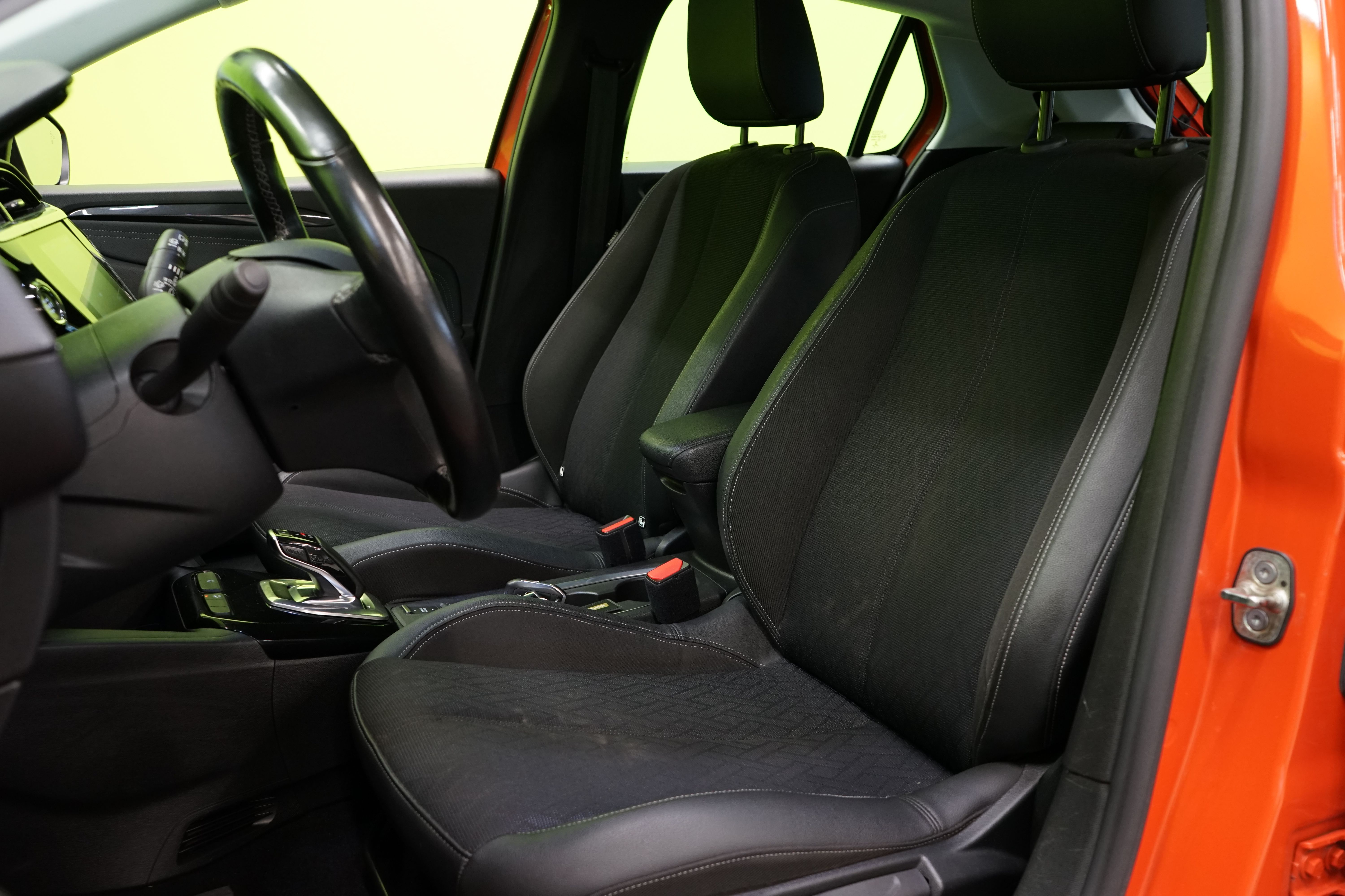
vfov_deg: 43.6
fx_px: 1121
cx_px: 672
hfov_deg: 61.9
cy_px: 448
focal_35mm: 30
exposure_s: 1/15
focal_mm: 30
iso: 1600
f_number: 5.6
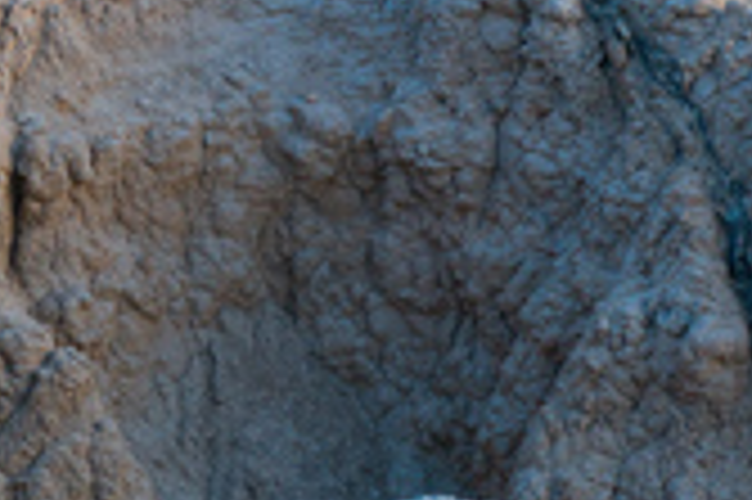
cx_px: 1211
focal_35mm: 209
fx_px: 4361
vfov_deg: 6.5
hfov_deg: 9.5
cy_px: -72
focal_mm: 58
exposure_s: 1/15
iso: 400
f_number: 4
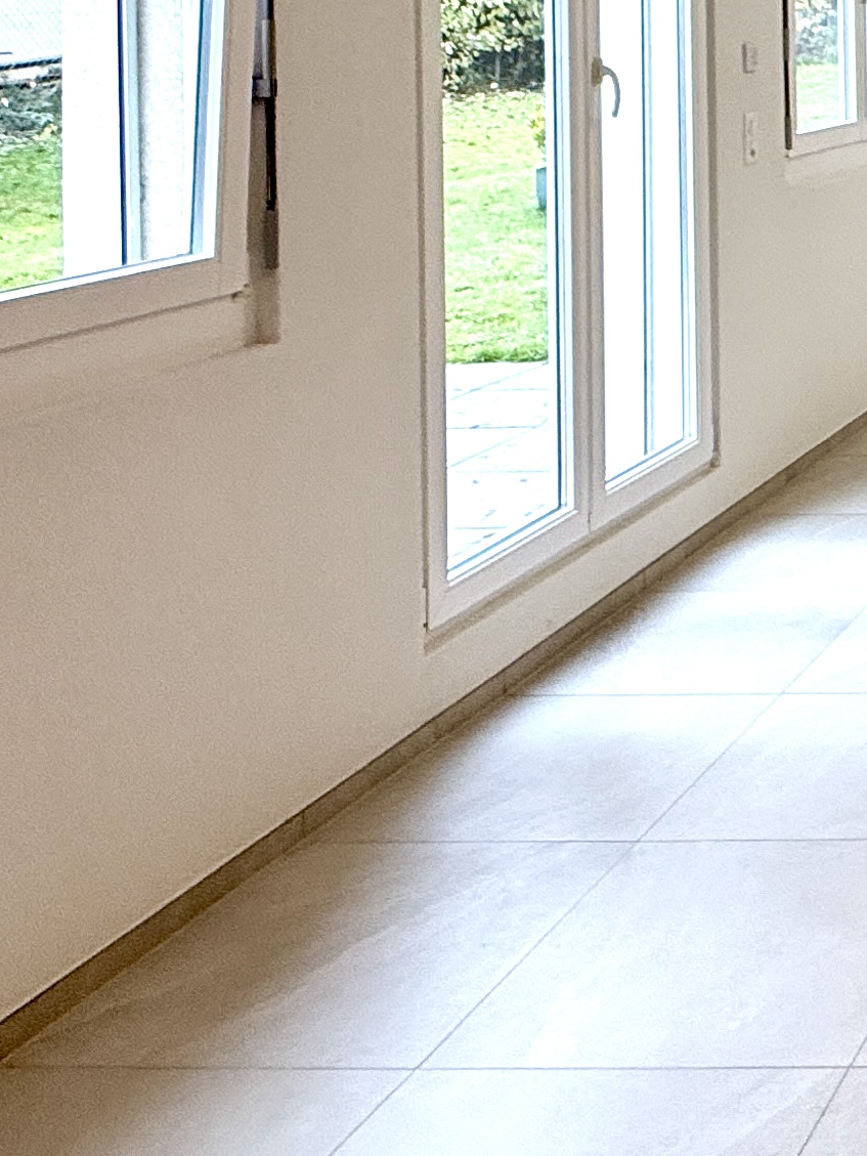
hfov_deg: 21.9
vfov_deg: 34.6
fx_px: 1669
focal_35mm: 50
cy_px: -10
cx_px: 1431
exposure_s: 1/100
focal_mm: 2.22
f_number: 2.2
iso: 80
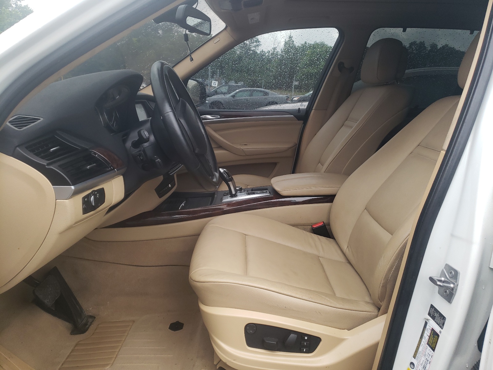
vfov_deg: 53.1
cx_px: 246
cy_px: 185
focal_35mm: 26
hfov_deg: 67.3
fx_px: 370
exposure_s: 1/120
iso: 57
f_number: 1.5
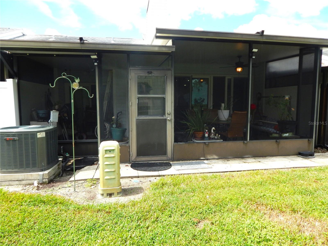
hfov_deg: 73.9
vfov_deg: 58.9
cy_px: 123
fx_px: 218
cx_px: 164
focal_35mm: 23
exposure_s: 1/640
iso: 125
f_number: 3
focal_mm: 4
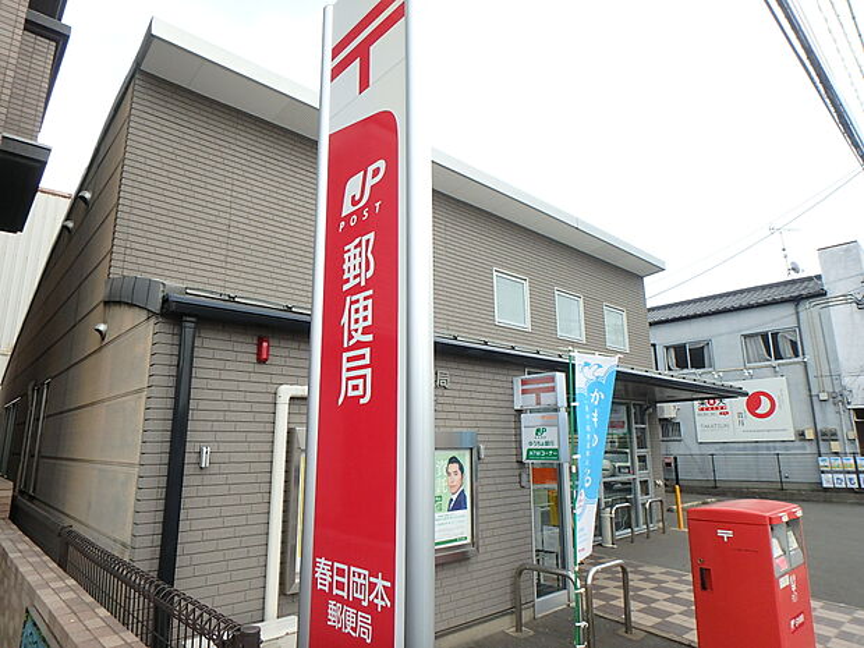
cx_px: 432
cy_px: 324
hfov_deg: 79.0
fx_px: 524
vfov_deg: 63.4
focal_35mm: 21
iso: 125
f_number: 3.5
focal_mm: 3.7
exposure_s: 1/500
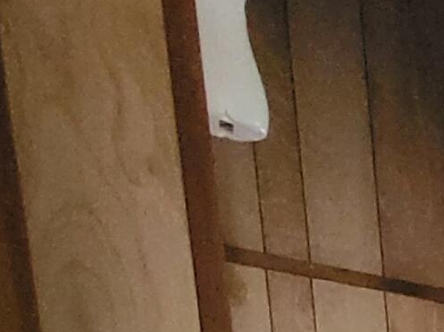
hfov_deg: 15.6
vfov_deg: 13.1
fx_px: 1013
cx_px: 1016
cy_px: 834
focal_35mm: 79
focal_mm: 1.74
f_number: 2.2
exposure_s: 1/24
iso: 800
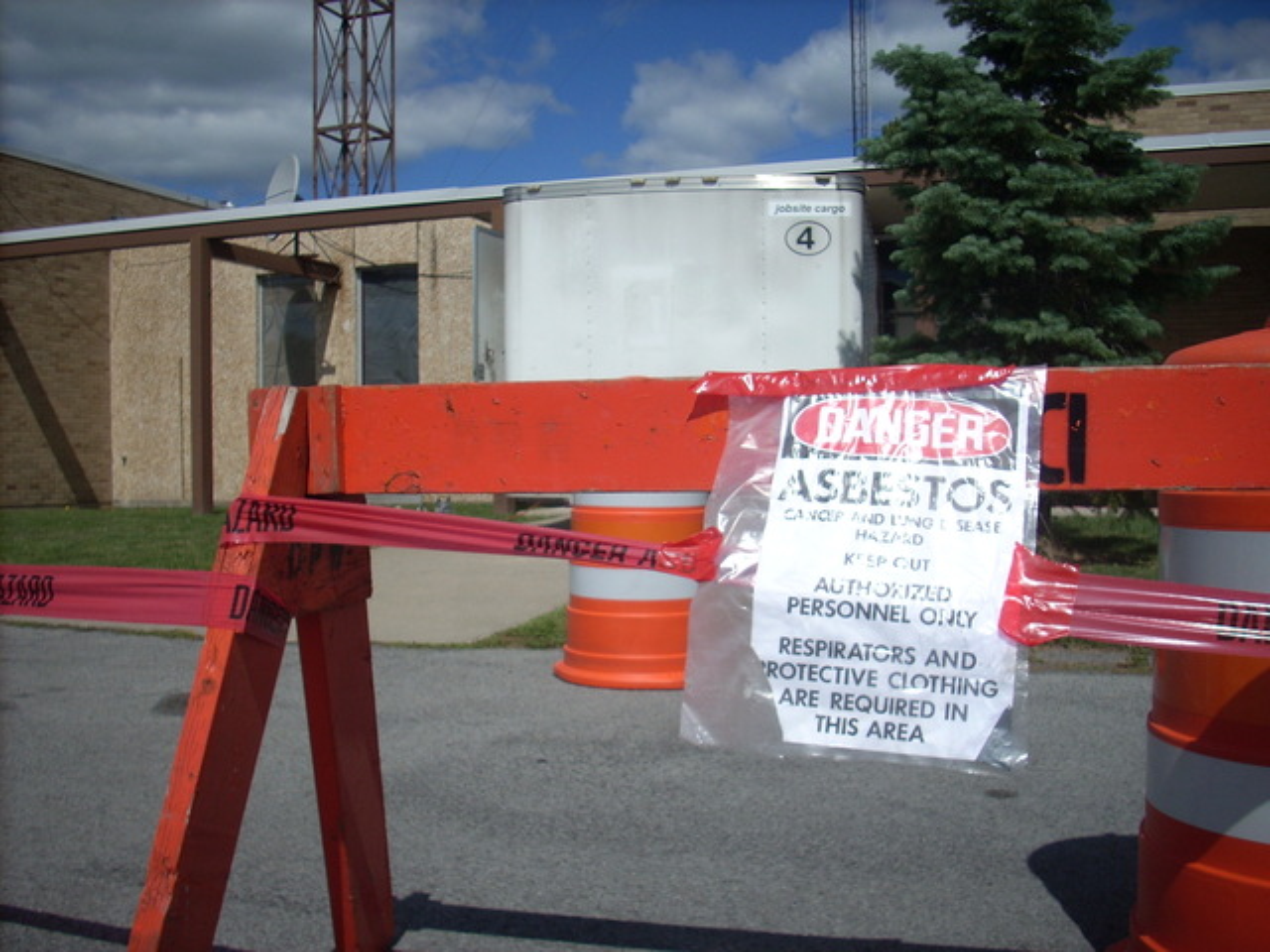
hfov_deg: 50.1
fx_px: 1357
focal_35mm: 37
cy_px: 476
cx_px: 635
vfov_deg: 38.7
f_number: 5.6
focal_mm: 6.2
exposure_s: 1/677
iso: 64
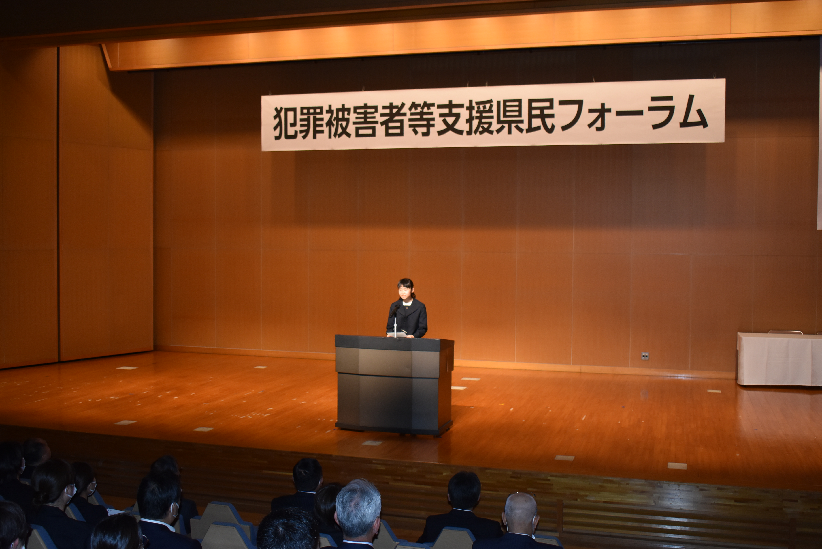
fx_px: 856
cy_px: 274
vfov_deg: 35.5
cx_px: 411
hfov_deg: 51.3
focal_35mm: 38
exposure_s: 1/60
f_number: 4
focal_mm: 25
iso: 900
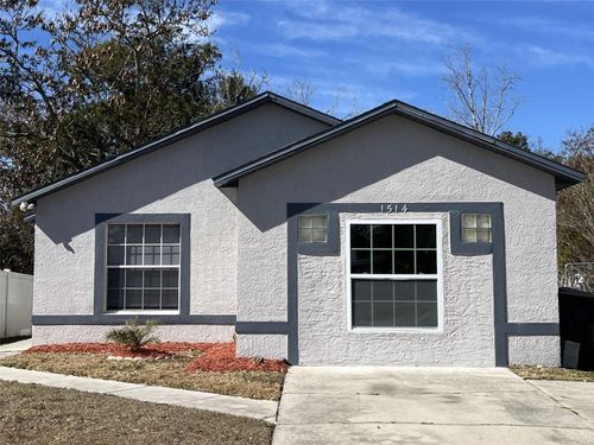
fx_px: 446
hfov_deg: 67.3
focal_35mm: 26
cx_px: 297
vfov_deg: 53.1
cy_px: 222
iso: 50
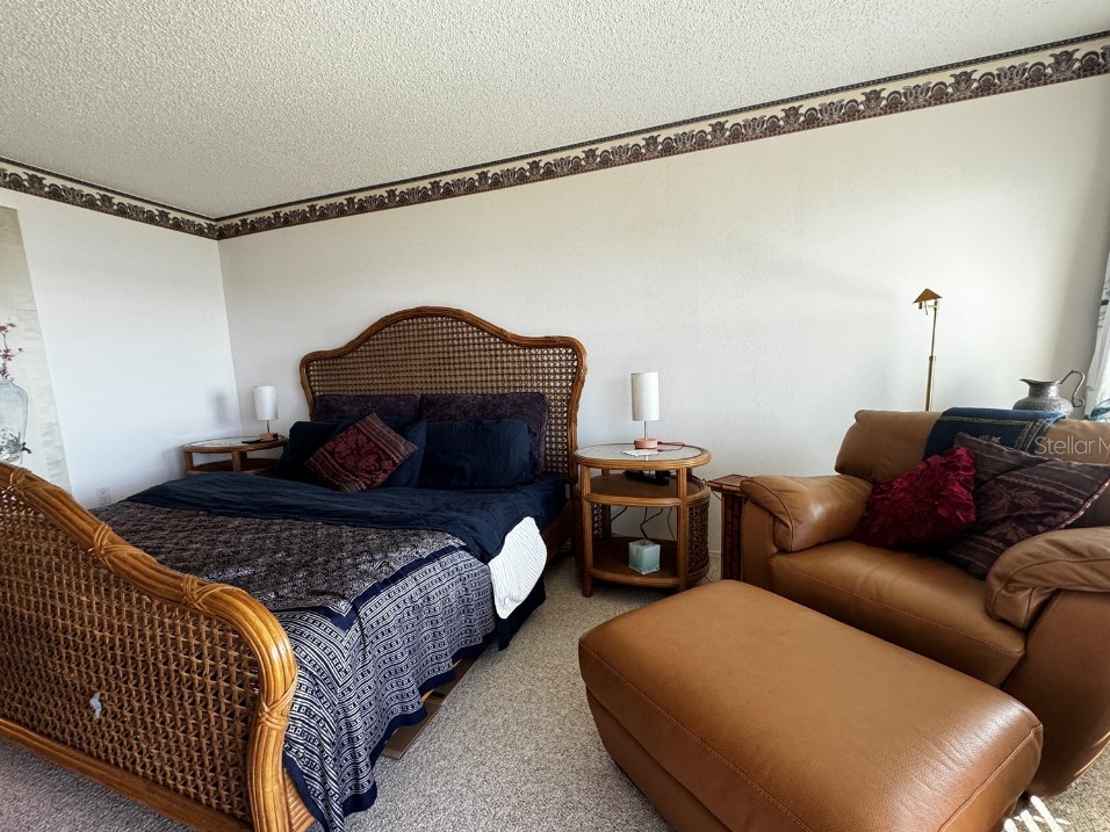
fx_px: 481
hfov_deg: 98.2
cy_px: 444
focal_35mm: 15
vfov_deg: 81.6
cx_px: 549
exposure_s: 1/99
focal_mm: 2.22
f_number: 2.2
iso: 250
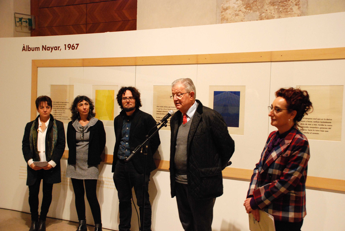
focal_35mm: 42
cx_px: 172
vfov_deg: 32.0
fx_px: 403
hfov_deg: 46.3
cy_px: 116
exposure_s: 1/20
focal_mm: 28
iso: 1600
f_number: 4
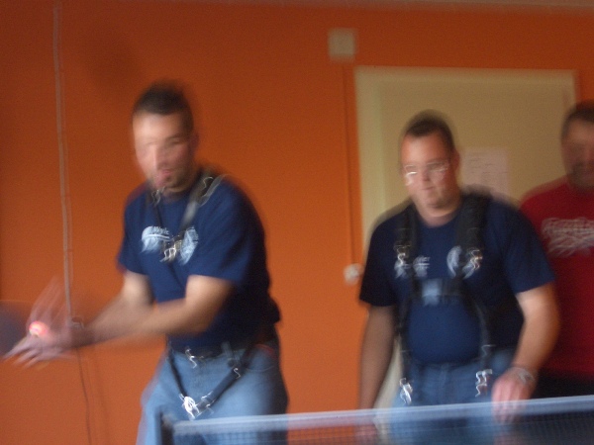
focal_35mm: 88
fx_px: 1510
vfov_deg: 16.8
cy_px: 222
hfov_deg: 22.3
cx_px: 297
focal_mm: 14.6
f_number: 4.4
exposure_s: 1/8
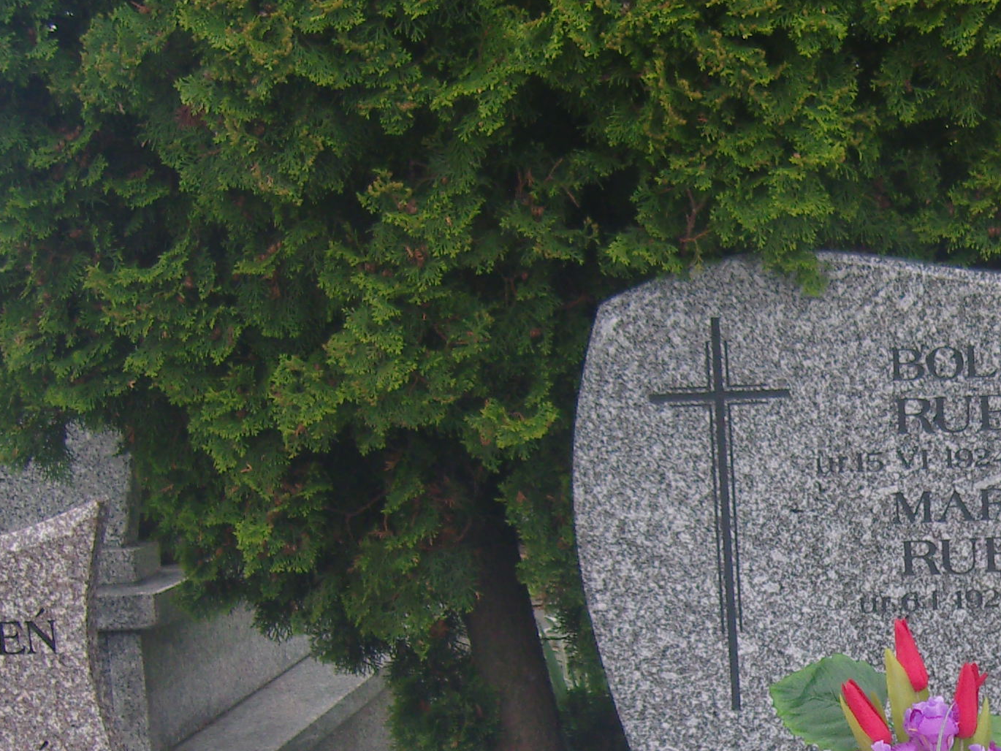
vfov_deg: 18.0
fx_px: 2343
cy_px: 629
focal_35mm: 81
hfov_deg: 23.1
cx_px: 1011
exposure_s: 1/60
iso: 100
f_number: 2.8
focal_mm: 7.3
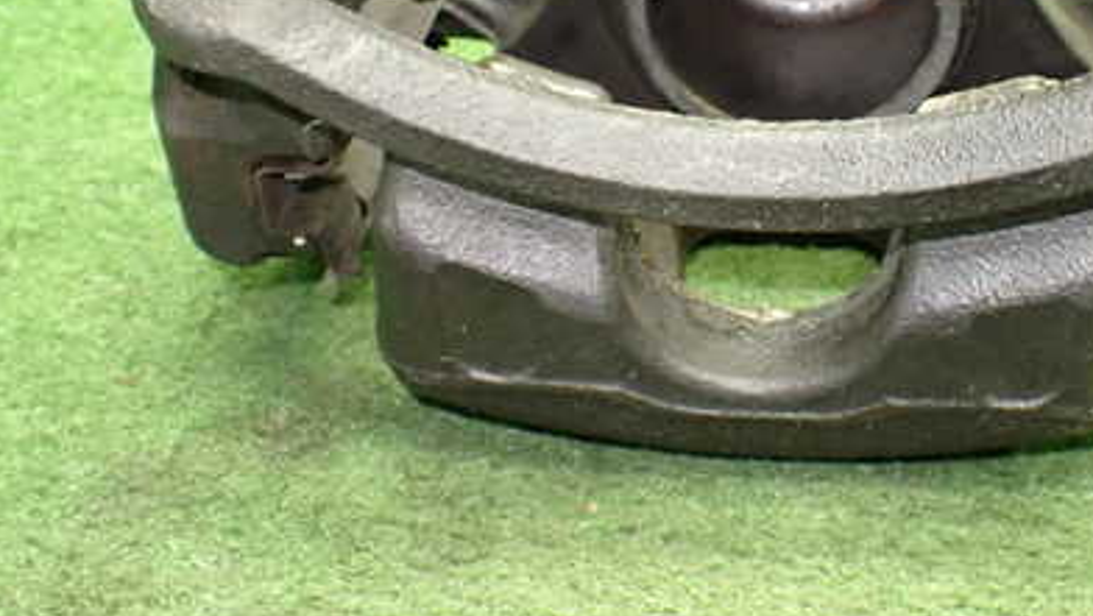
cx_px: 764
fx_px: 1450
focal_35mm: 50
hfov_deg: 40.6
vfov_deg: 23.4
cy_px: 75
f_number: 2.3
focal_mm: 5.4
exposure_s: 1/40
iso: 800
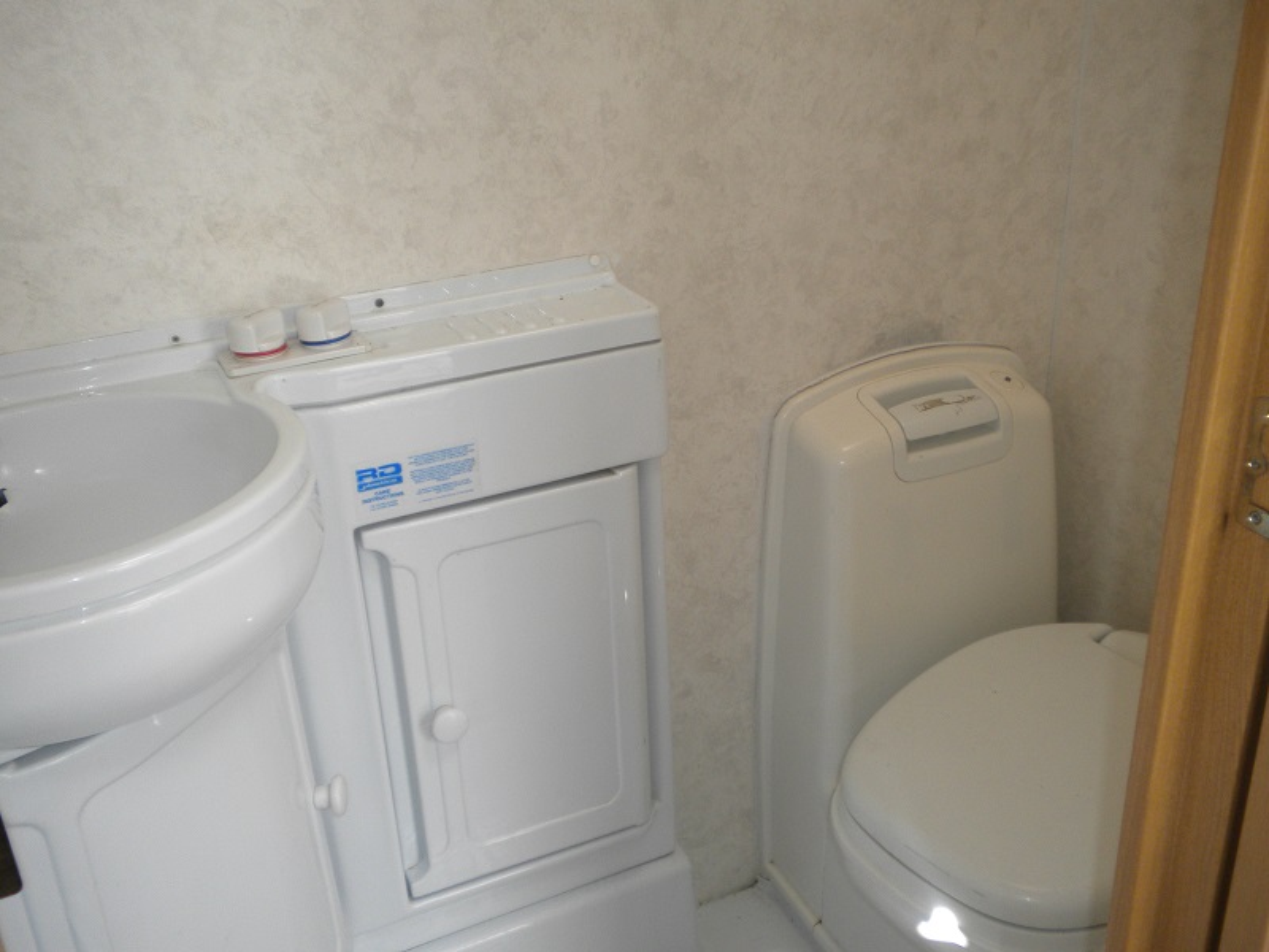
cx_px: 634
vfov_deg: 40.7
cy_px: 476
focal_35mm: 35
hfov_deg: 52.6
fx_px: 1283
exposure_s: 1/61.1
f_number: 3.1
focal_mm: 6.3
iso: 130
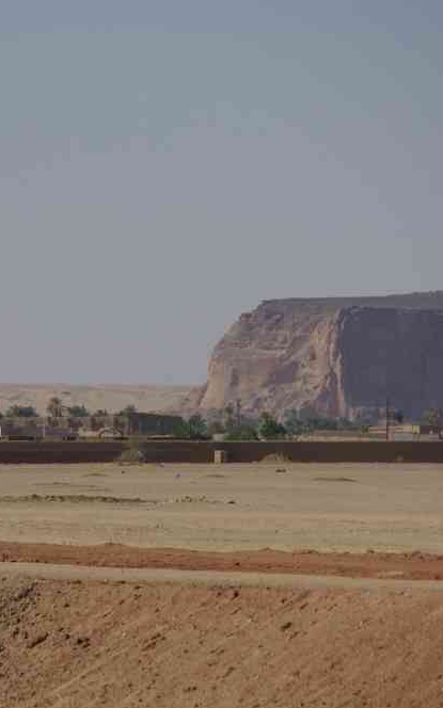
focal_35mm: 461
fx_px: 8905
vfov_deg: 4.6
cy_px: 354
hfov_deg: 2.8
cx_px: 110
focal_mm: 200
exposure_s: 1/4000
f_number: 6.2
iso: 800
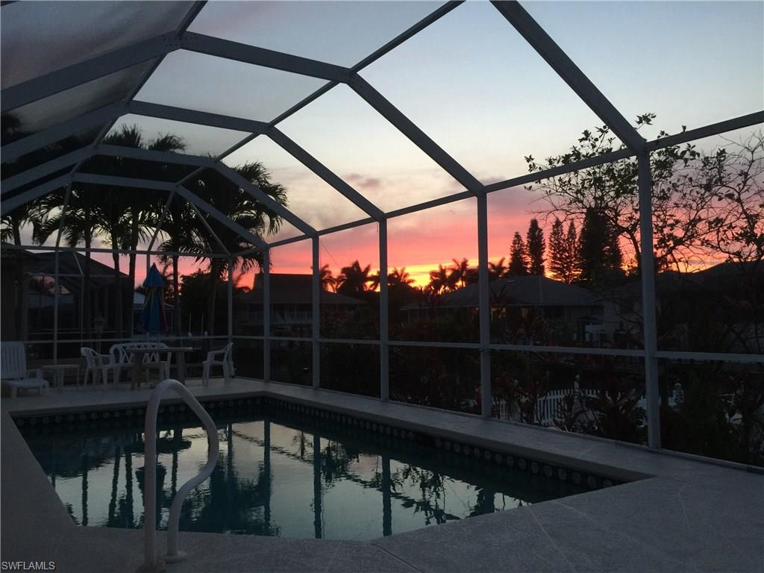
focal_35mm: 29
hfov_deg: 61.7
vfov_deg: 48.2
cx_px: 382
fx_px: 640
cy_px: 286
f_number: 2.2
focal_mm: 4.15
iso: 80
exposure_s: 1/15
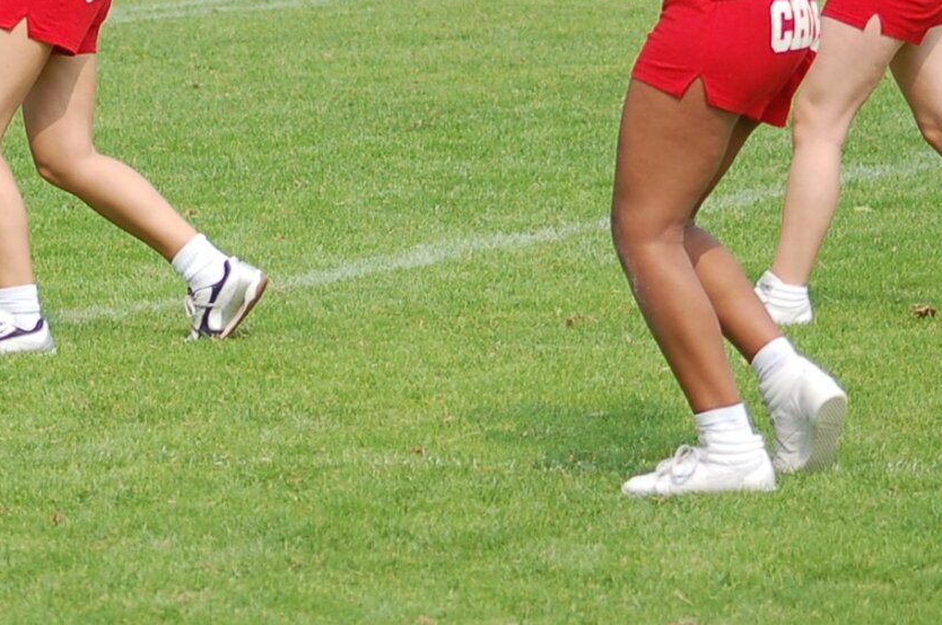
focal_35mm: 277
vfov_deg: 4.9
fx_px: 7236
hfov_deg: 7.4
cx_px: 99
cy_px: -124
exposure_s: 1/1000
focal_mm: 70
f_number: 4.5
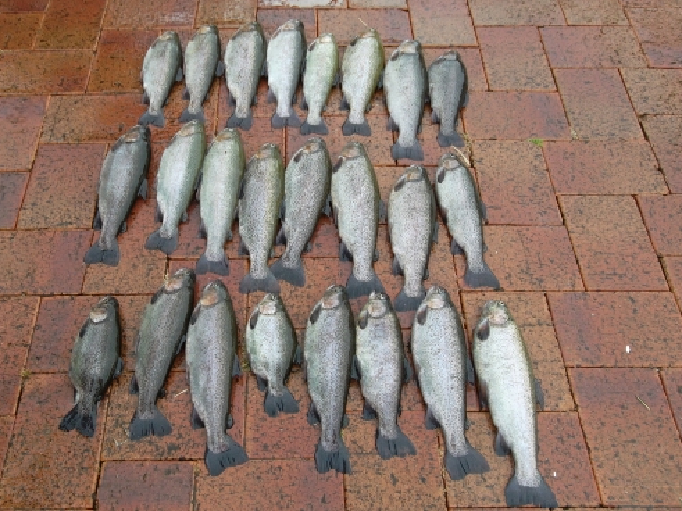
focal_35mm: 33
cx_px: 282
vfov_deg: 42.9
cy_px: 254
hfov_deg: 55.1
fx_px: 650
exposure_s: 1/90
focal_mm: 4.9
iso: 80
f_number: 3.5
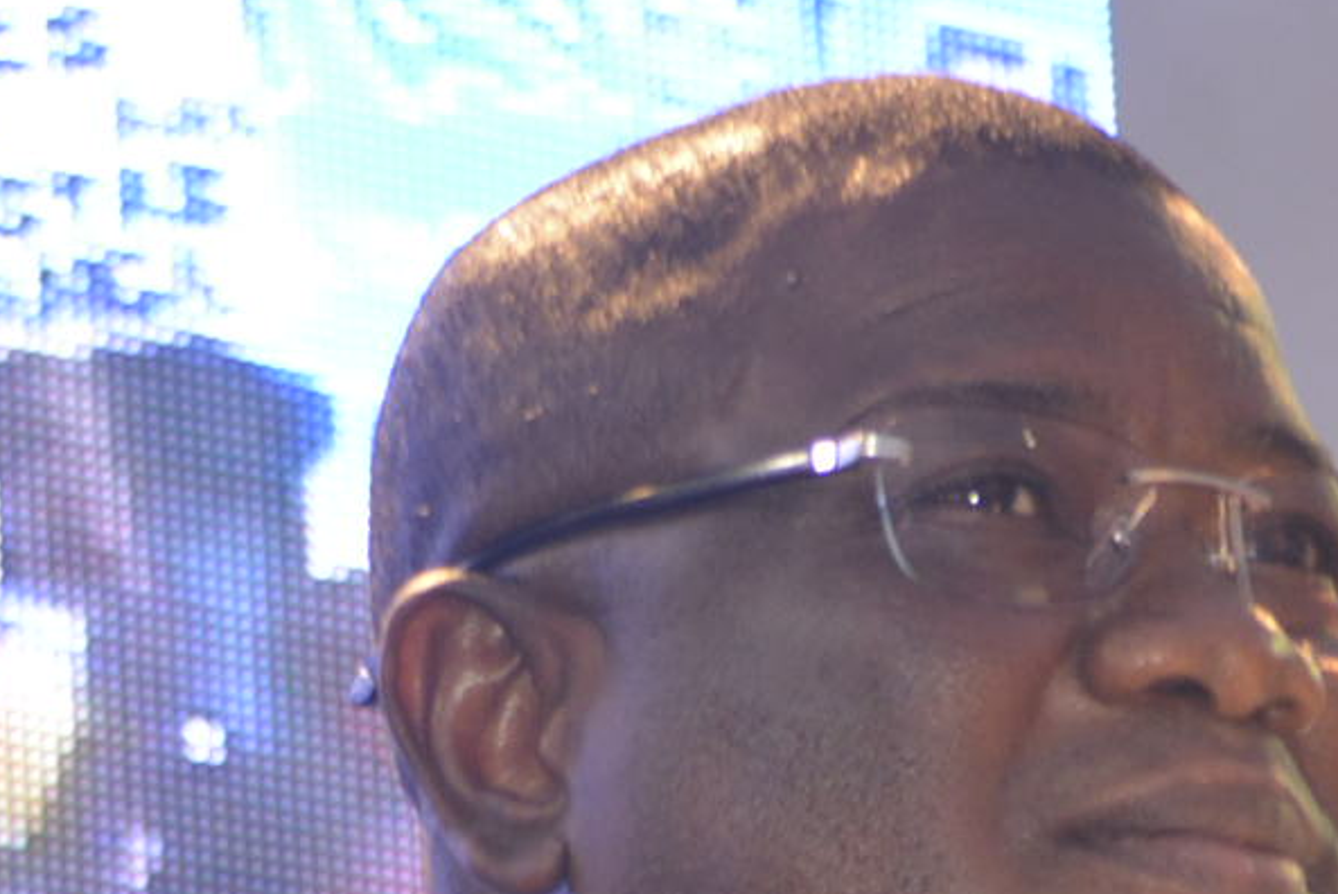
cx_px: 679
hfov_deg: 4.9
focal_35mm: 417
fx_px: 15488
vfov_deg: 3.3
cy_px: 1271
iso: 450
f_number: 4.2
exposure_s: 1/60
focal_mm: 55
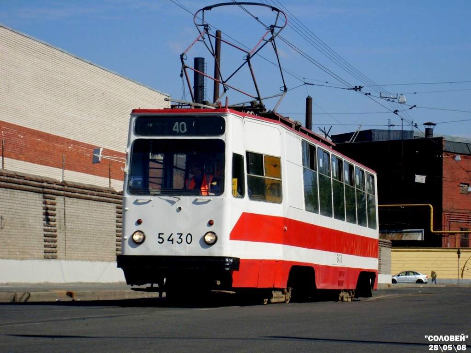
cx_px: 236
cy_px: 176
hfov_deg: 17.3
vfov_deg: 13.0
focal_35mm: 114
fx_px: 1551
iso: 80
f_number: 14.1
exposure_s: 1/125
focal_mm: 18.9
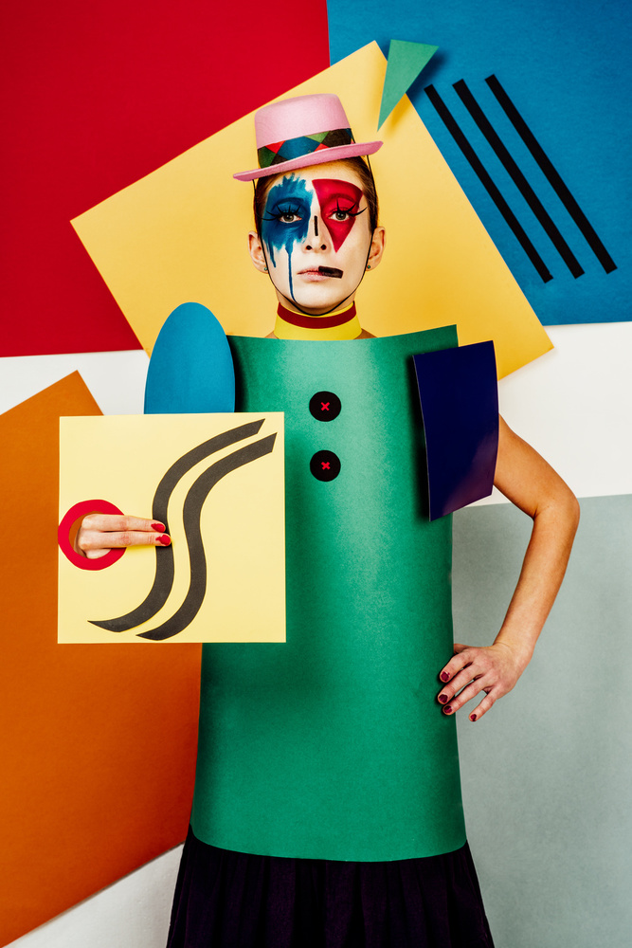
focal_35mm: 77
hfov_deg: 17.7
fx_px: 2027
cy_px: 474
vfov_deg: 26.3
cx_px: 316
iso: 100
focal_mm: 77
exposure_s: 1/125
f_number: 7.1
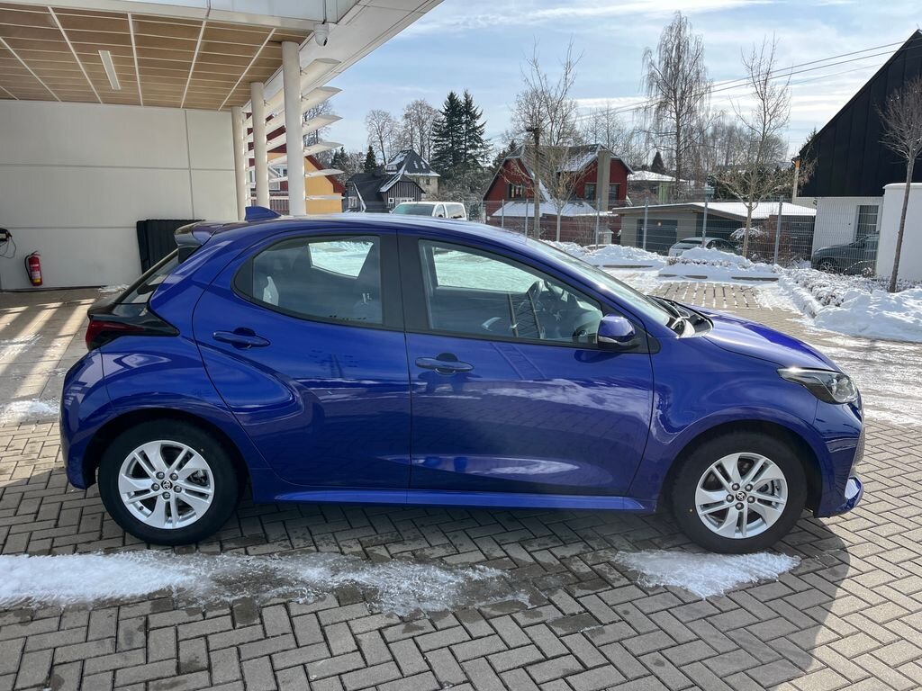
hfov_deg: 67.3
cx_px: 461
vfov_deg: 53.1
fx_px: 693
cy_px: 346
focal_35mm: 26
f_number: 1.6
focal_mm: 5.1
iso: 50
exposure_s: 1/2410
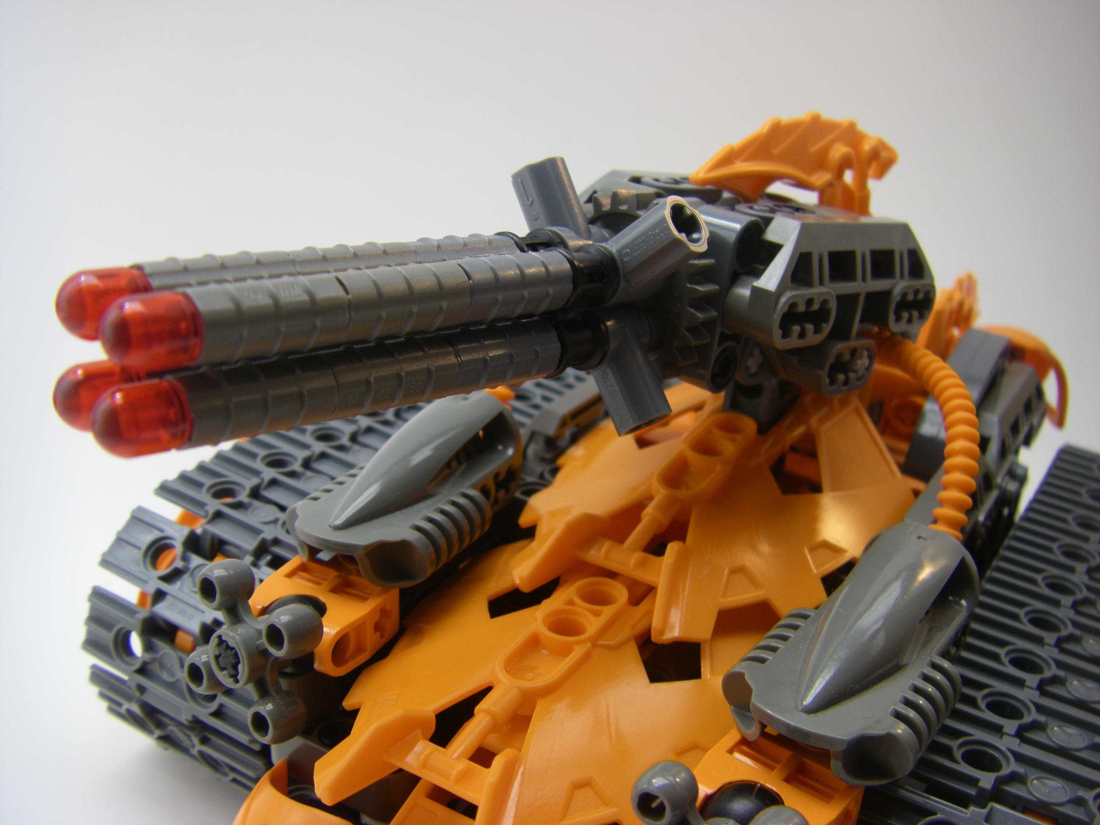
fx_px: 1208
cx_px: 550
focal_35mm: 38
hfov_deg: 49.0
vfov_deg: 37.7
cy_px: 412
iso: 64
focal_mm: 6.3
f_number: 3.5
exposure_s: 1/50
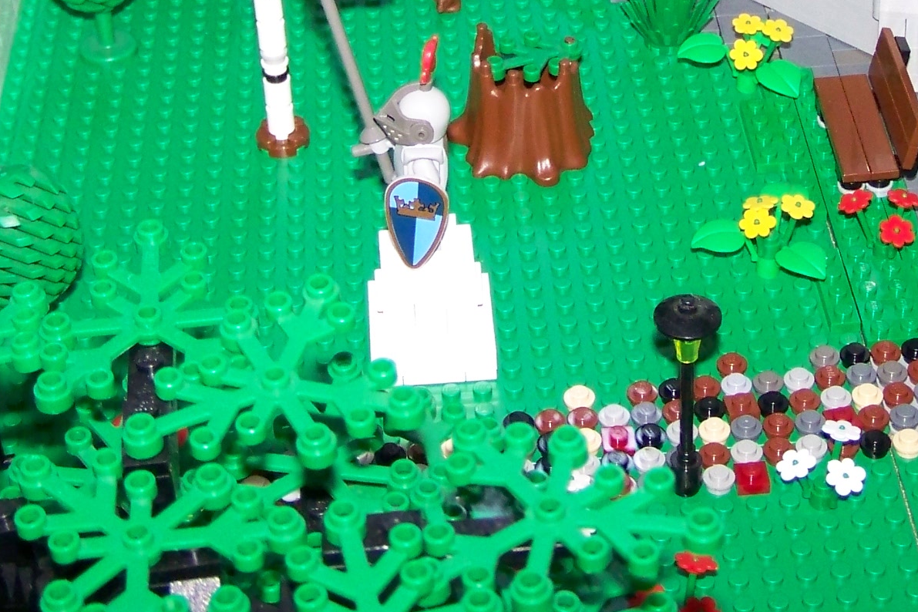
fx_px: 2193
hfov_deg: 23.6
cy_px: -58
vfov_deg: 15.5
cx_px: 523
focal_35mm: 86
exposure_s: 1/30
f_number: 2.8
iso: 200
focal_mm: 6.3
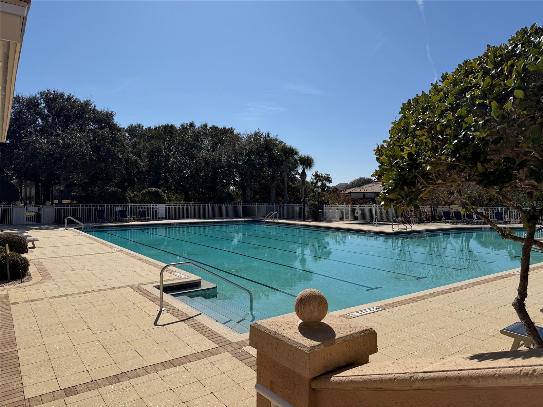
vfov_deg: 56.8
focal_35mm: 24
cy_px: 204
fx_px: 376
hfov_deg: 71.6
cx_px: 272
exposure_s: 1/10309
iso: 80
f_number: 1.78
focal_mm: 6.76
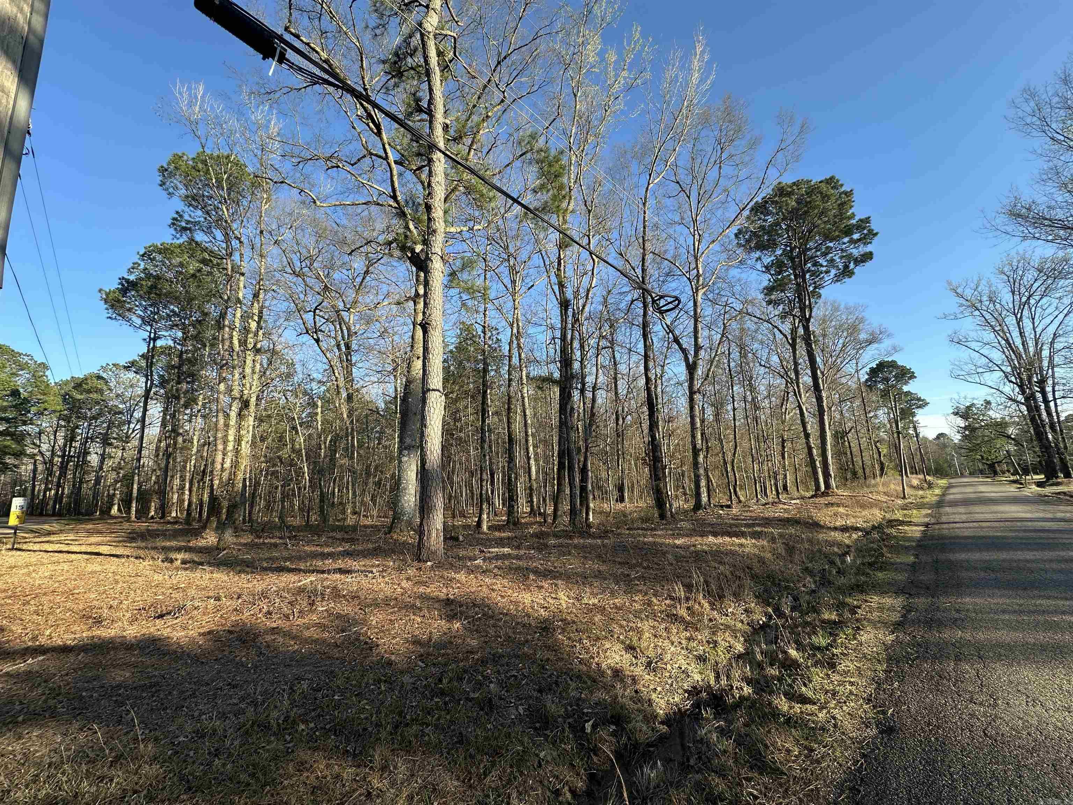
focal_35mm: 14
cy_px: 402
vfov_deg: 85.7
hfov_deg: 102.1
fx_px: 434
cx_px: 536
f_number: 2.2
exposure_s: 1/493
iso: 40
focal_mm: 2.22
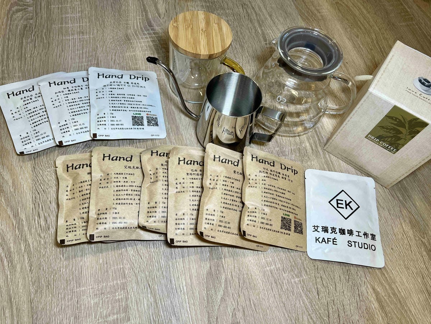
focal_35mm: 26
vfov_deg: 53.1
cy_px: 162
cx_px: 216
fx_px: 324
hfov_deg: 67.3
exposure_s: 1/120
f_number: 1.5
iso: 64
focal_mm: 5.7
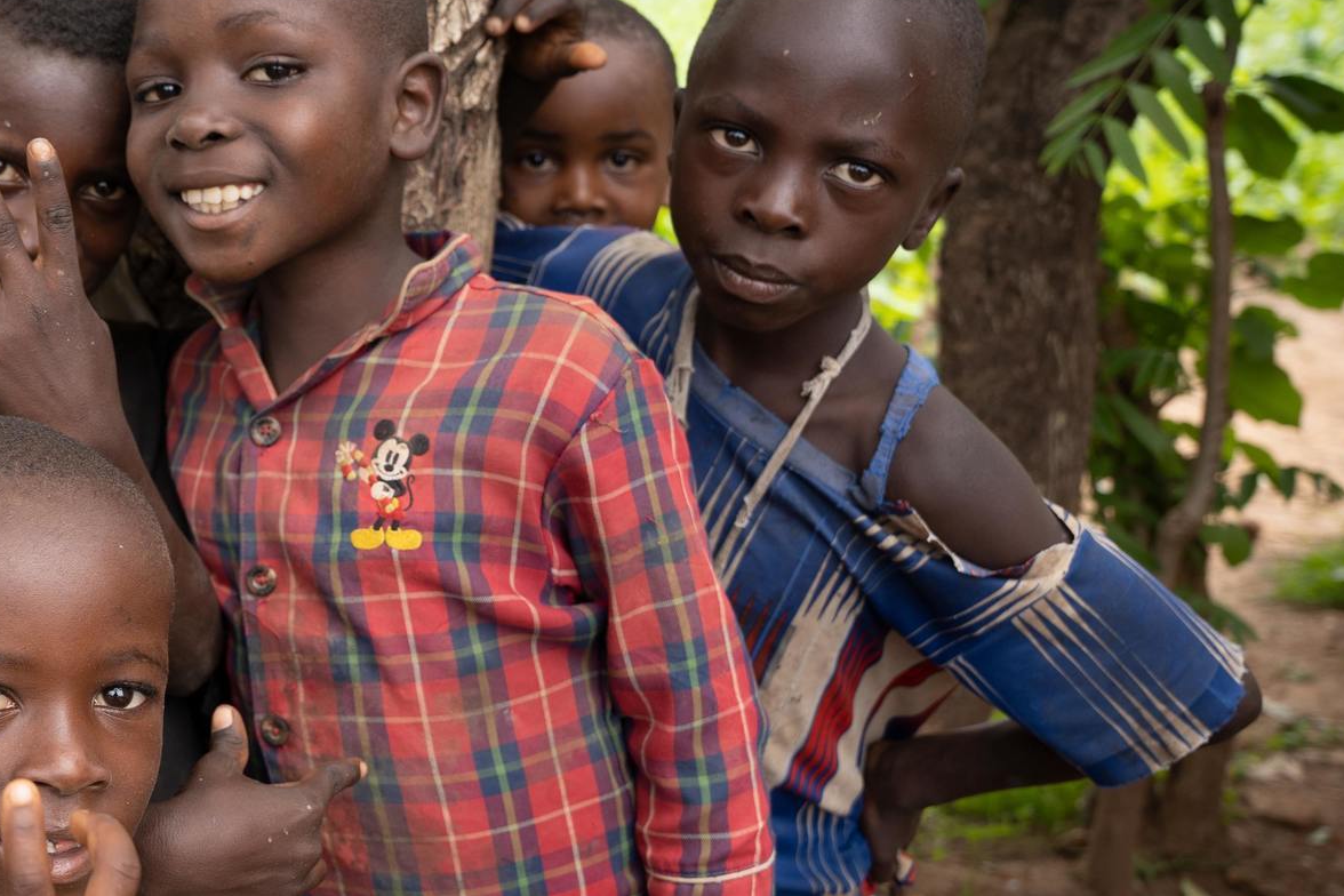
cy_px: 441
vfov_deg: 27.5
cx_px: 23
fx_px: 1829
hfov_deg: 36.6
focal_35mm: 49
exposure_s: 1/200
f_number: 4
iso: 125
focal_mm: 24
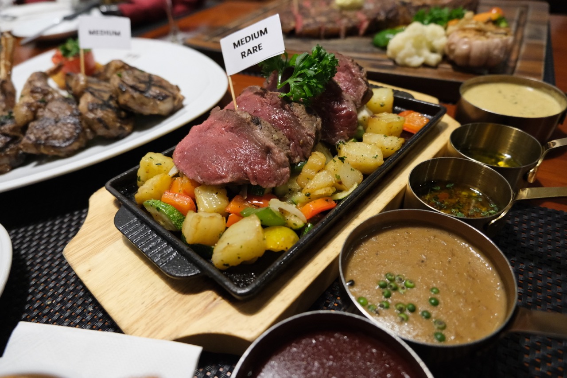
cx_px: 284
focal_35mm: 23
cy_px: 189
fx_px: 362
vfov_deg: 55.1
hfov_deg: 76.1
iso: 5000
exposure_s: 1/100
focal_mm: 15
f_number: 3.5
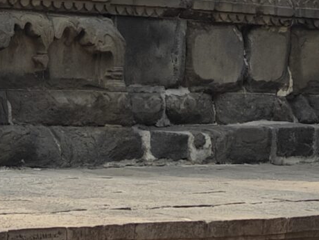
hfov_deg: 11.1
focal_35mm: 178
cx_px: 103
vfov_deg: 7.6
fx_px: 1640
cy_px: -414
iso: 64
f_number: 1.8
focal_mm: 5.59
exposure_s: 1/3628
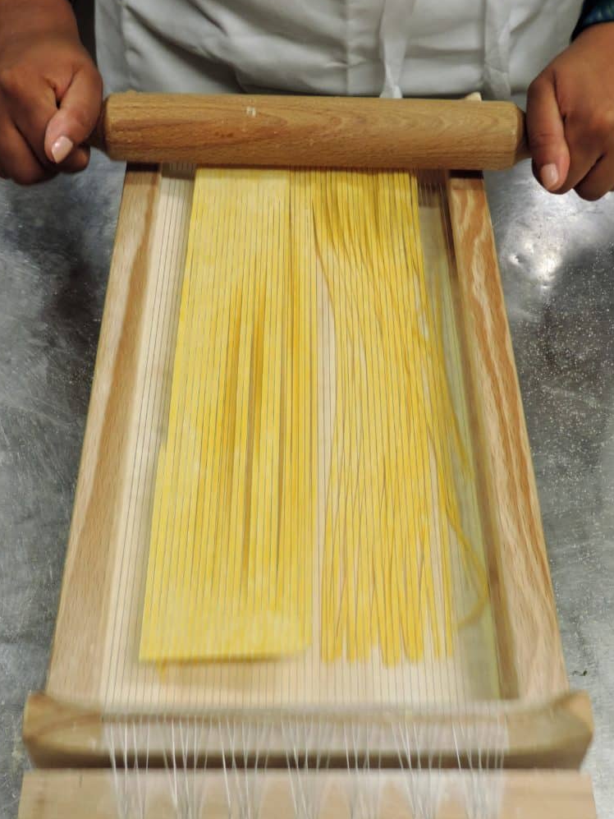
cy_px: 391
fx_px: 1088
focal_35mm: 46
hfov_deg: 31.5
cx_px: 320
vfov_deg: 41.2
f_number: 3.4
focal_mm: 7.6
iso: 220
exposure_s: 1/50
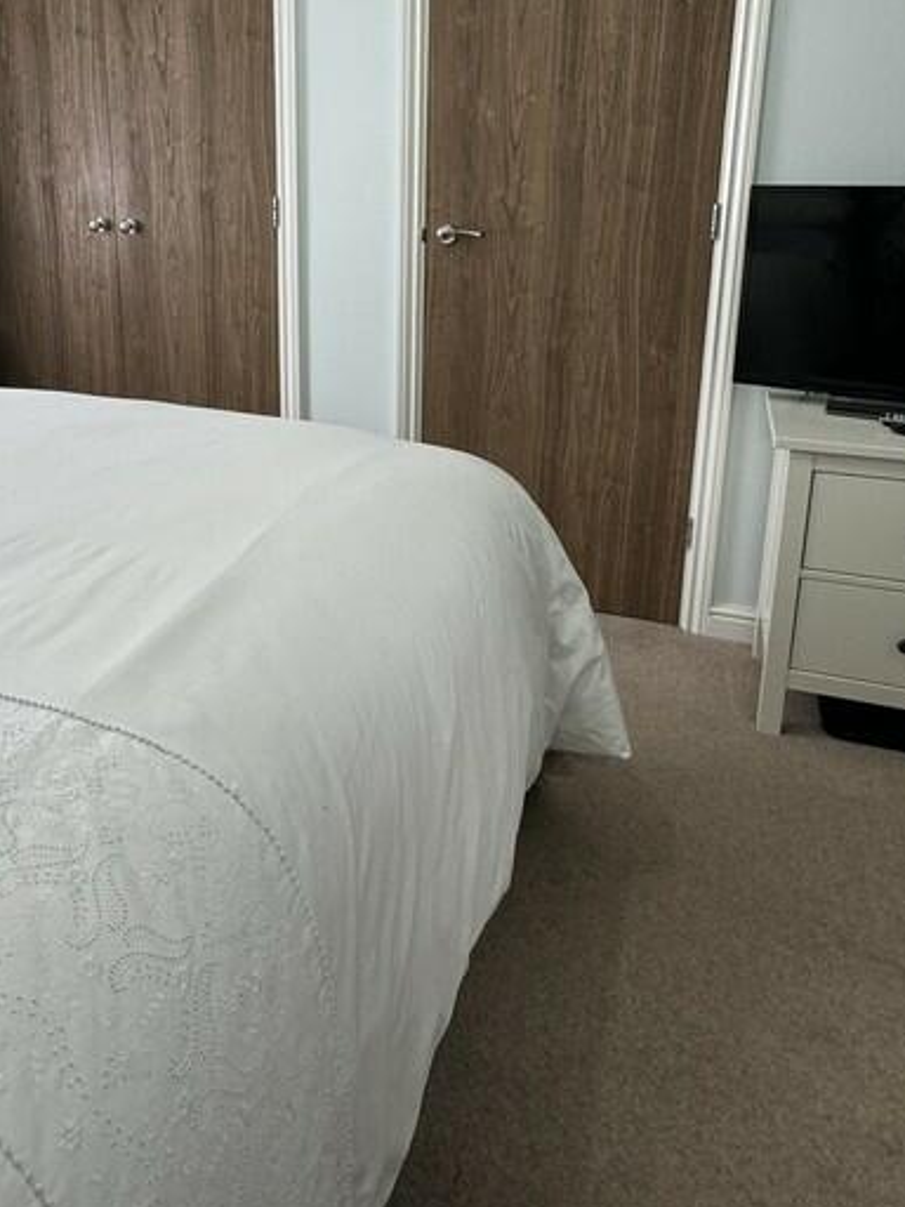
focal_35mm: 28
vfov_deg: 61.7
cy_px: 391
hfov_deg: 48.9
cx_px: 299
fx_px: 976
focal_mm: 2.22
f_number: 2.2
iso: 160
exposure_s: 1/100
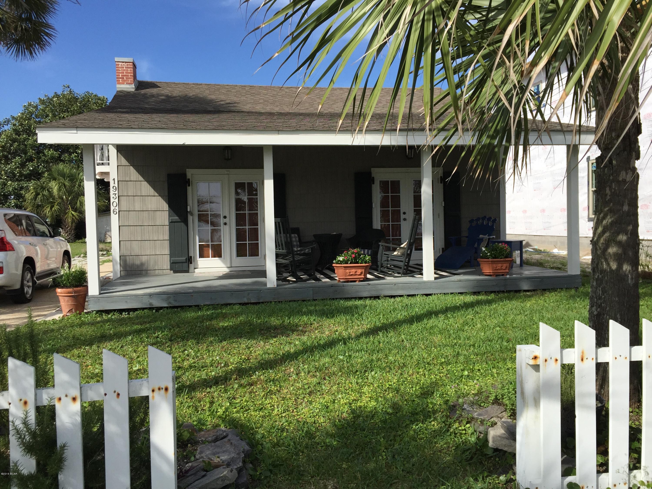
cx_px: 326
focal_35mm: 29
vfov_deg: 48.2
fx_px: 546
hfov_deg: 61.7
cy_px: 244
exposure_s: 1/2198
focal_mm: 4.15
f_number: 2.2
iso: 32
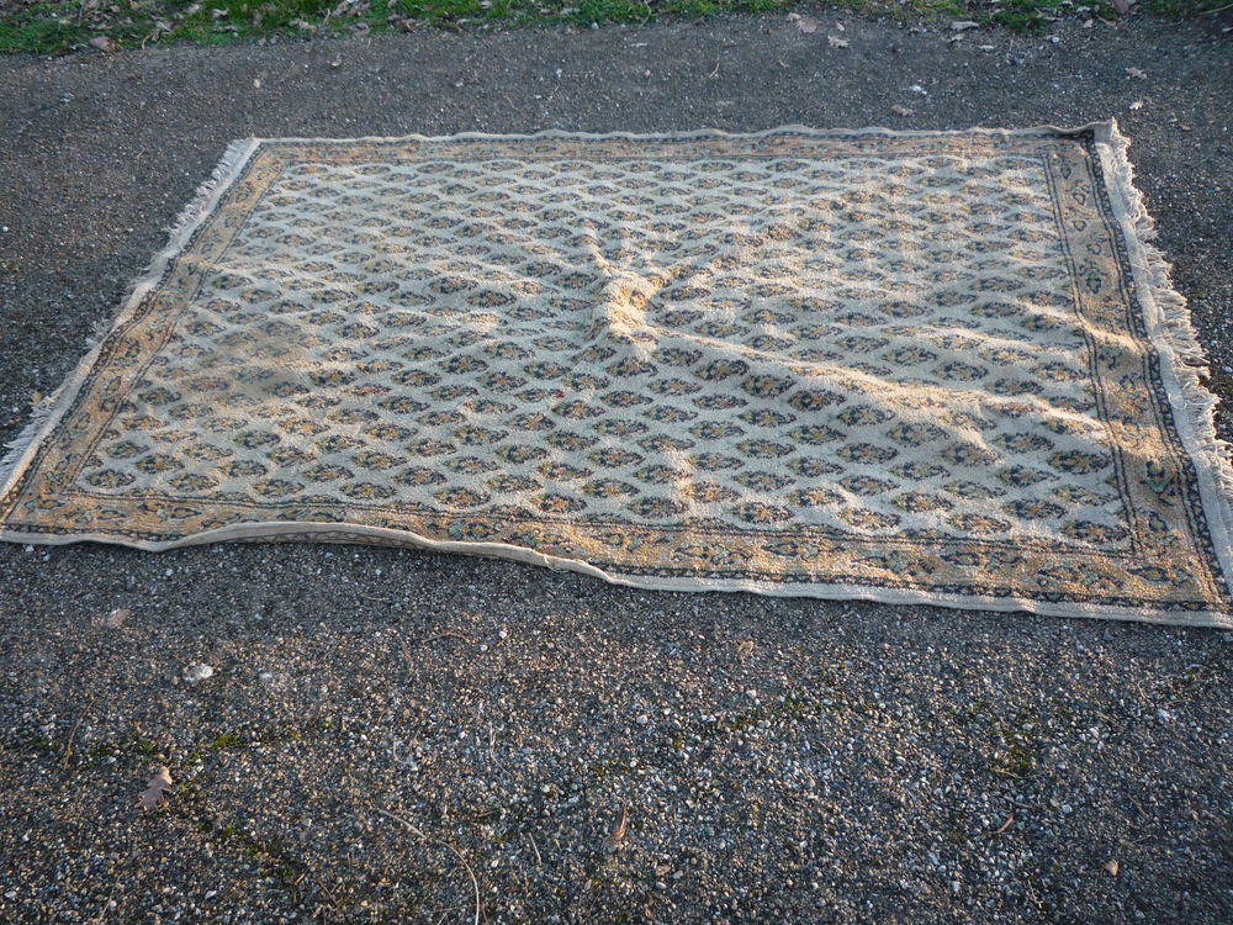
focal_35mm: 30
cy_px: 462
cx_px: 616
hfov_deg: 60.0
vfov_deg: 46.8
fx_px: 1069
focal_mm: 5.2
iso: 100
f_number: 3.3
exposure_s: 1/80
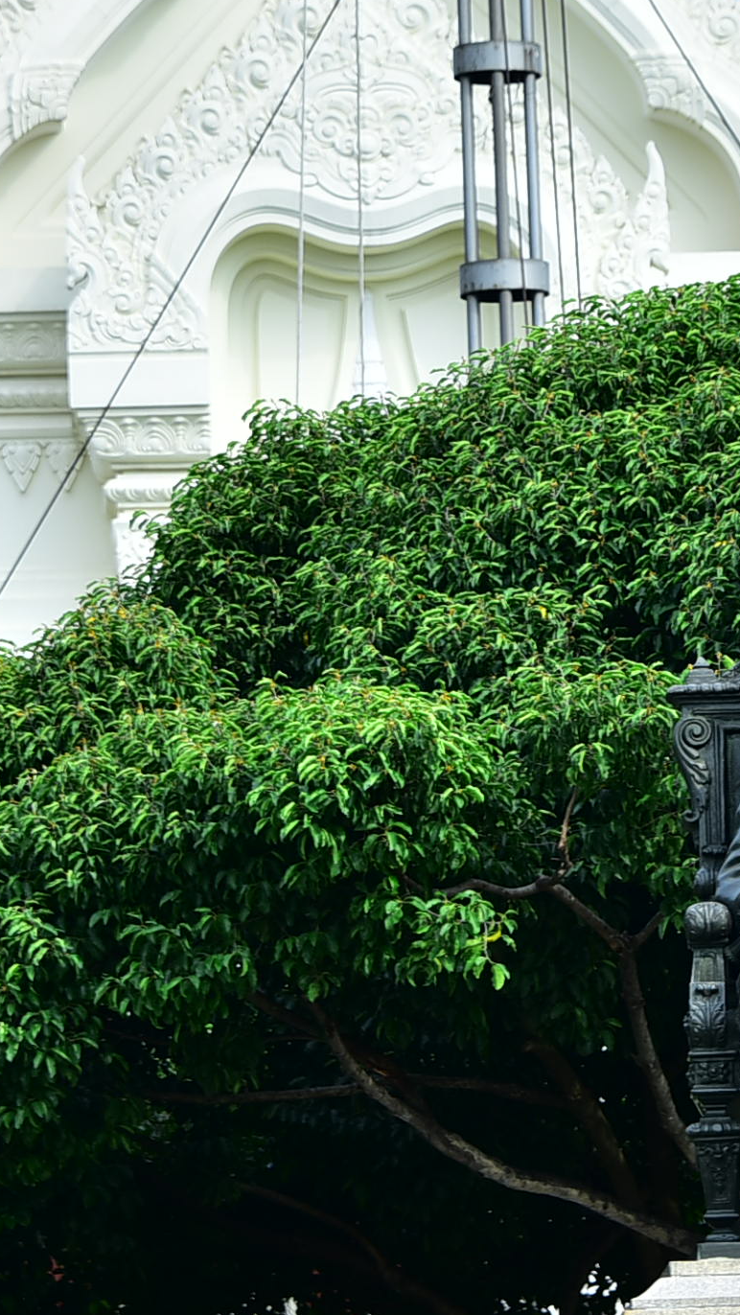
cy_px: 581
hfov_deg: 3.5
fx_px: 11962
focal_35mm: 343
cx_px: 601
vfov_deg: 6.3
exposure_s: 1/320
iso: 160
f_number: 6.3
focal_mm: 122
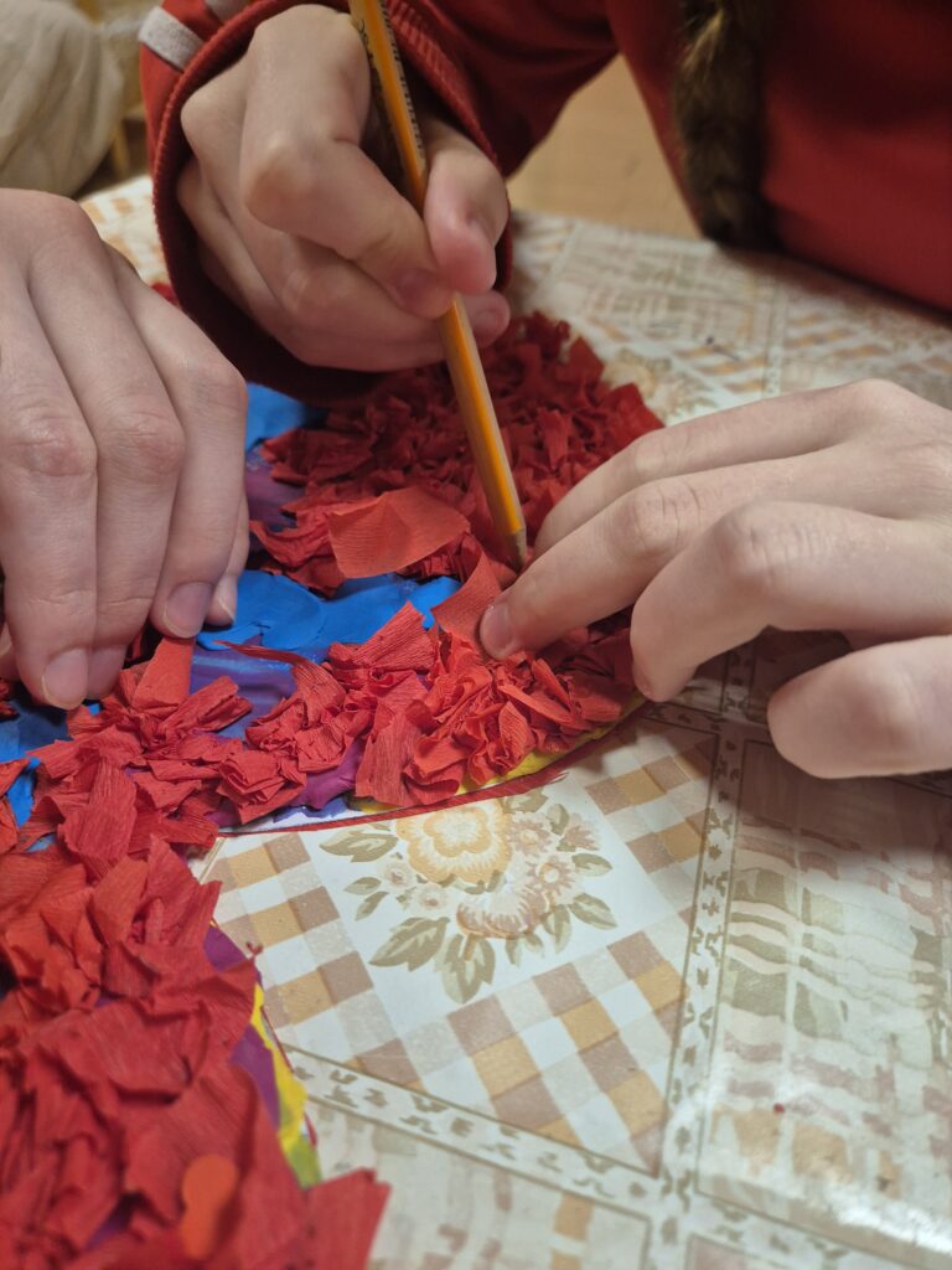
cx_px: 476
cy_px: 635
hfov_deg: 58.9
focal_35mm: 23
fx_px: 843
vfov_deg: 73.9
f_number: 1.8
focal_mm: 5.4
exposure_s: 1/100
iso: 250
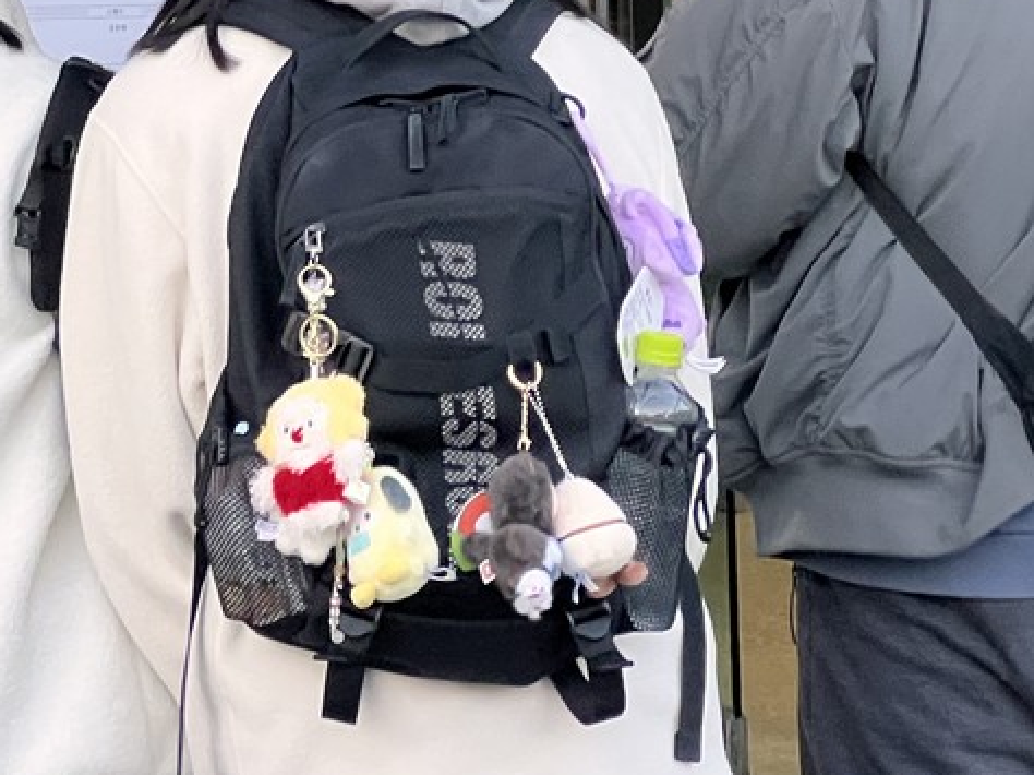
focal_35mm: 208
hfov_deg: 9.4
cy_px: -205
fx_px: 6210
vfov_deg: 7.1
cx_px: -183
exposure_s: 1/60
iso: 160
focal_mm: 9
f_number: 2.8
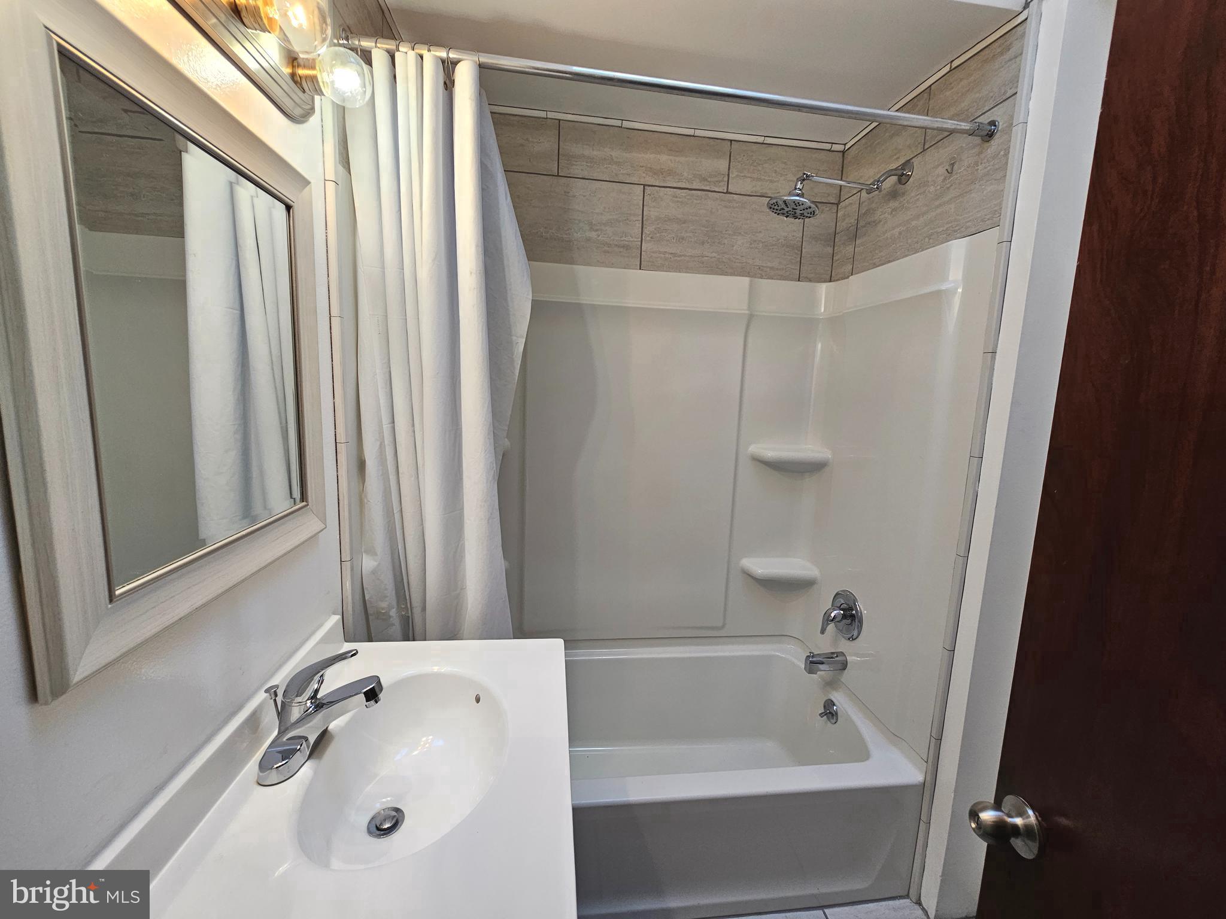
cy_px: 460
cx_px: 613
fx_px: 460
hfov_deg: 106.2
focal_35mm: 13
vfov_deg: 89.9
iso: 80
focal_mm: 2.2
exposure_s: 1/60
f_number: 2.2
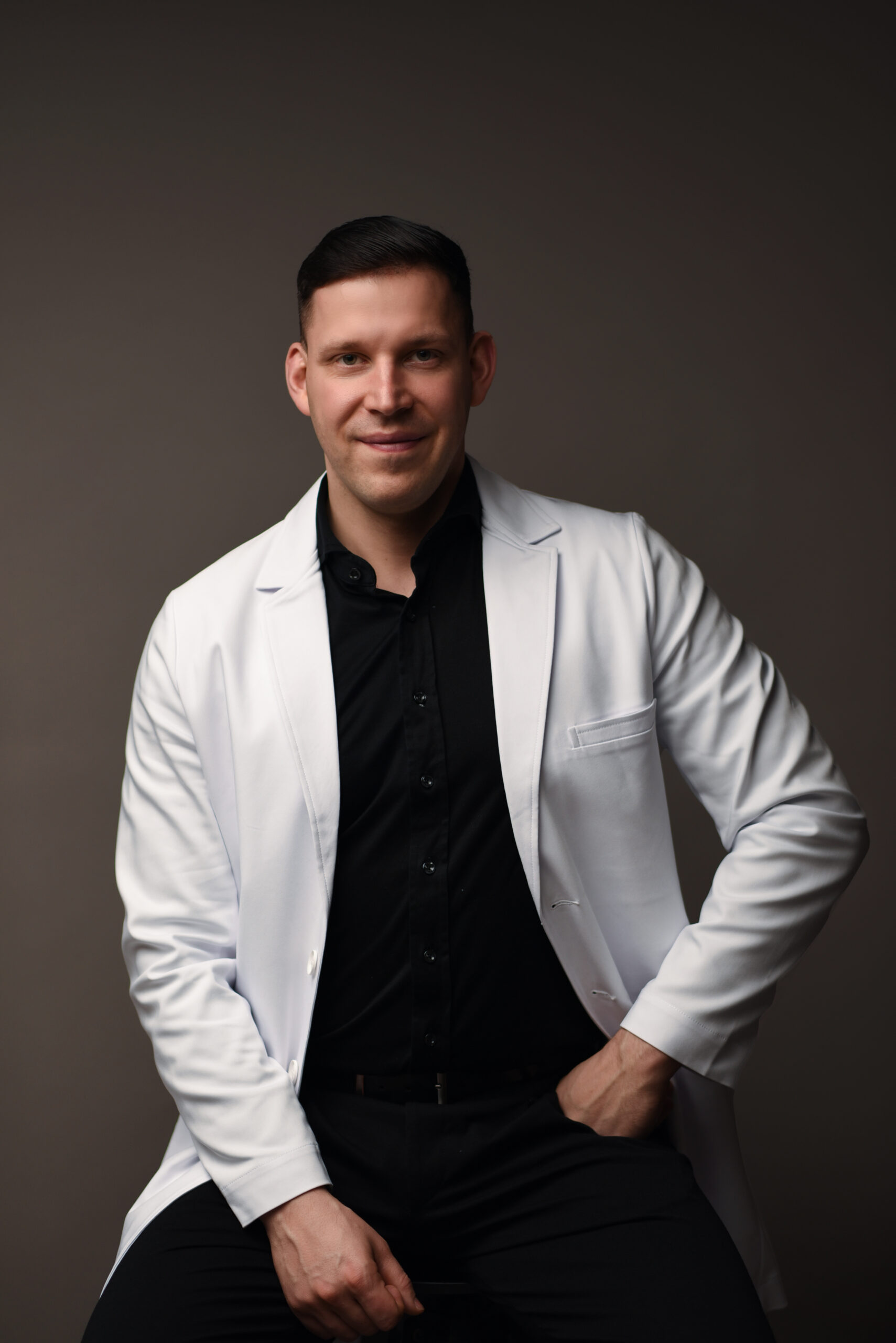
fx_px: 3170
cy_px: 672
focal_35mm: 85
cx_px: 448
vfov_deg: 23.9
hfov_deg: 16.1
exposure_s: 1/160
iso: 160
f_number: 2.2
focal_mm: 85
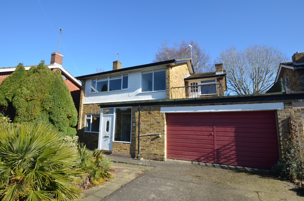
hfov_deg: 90.1
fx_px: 152
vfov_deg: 67.1
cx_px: 152
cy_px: 100
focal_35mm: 18
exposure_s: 1/250
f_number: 8
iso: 140
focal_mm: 12
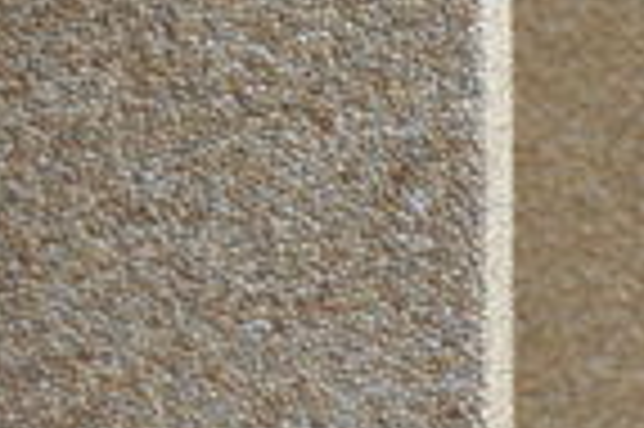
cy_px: 795
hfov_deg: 2.7
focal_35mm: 755
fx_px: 13491
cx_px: 1522
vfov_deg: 1.8
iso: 200
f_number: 9
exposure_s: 1/200
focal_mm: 90
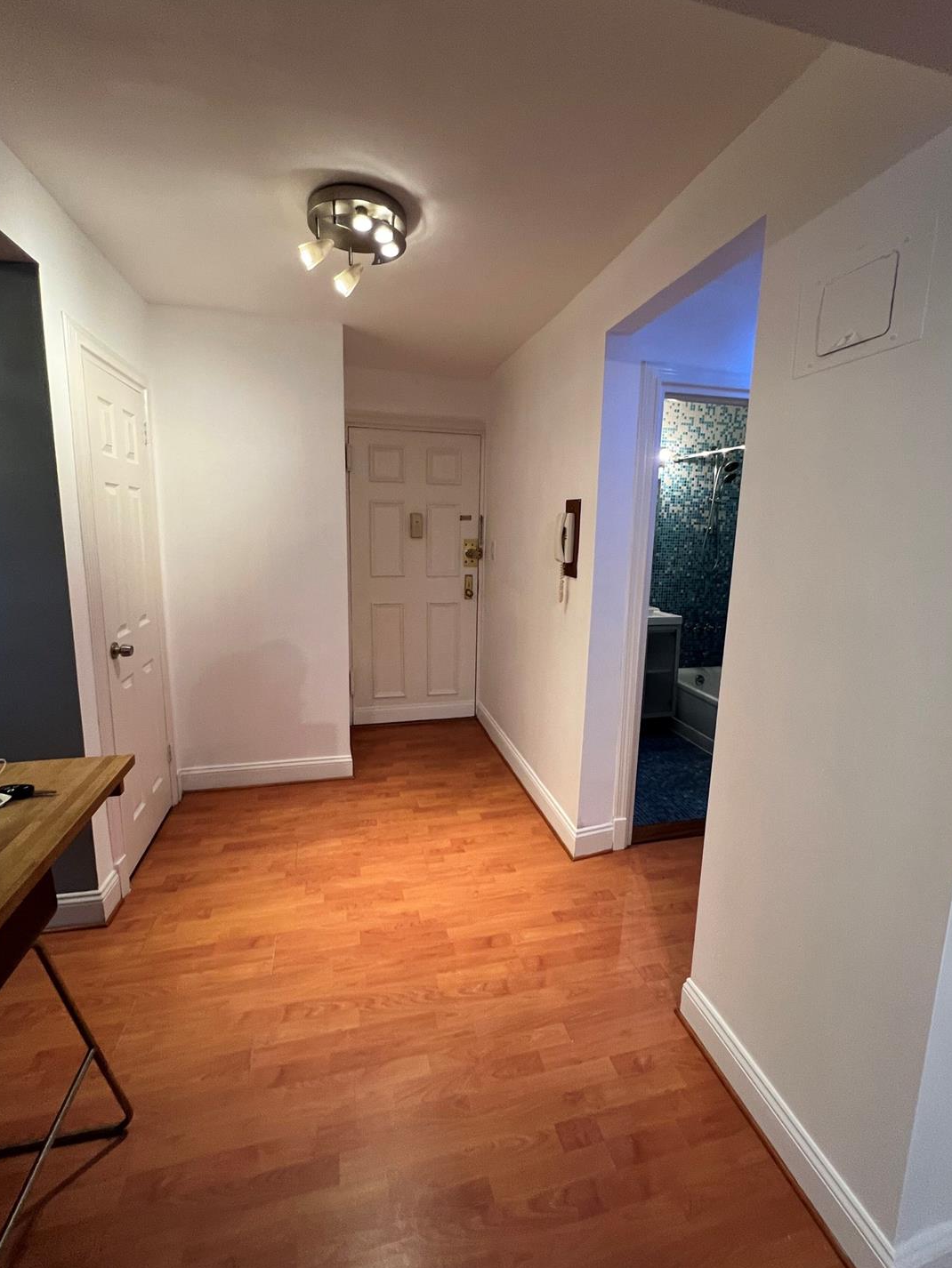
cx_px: 476
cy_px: 617
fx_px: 513
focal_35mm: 14
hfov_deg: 85.7
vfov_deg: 102.0
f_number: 1.8
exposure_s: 1/60
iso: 200
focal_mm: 1.57
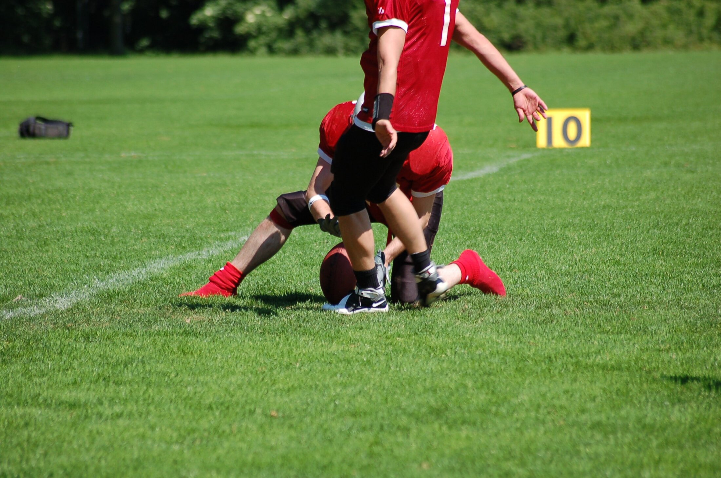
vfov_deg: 4.1
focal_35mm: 330
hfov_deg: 6.3
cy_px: 239
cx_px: 360
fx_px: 6597
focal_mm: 220
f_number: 5.3
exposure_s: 1/1000
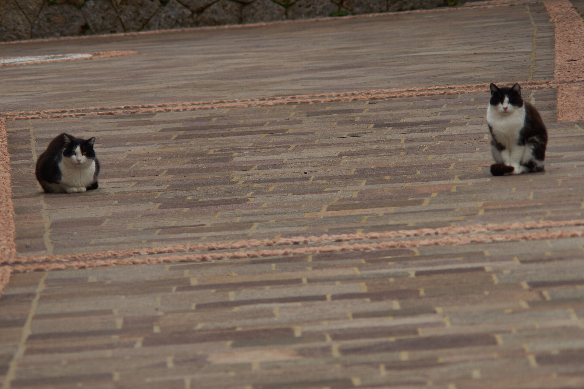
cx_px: 247
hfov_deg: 4.6
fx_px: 7202
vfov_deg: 3.1
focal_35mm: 444
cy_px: 173
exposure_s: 1/40
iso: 50
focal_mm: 250
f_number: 11
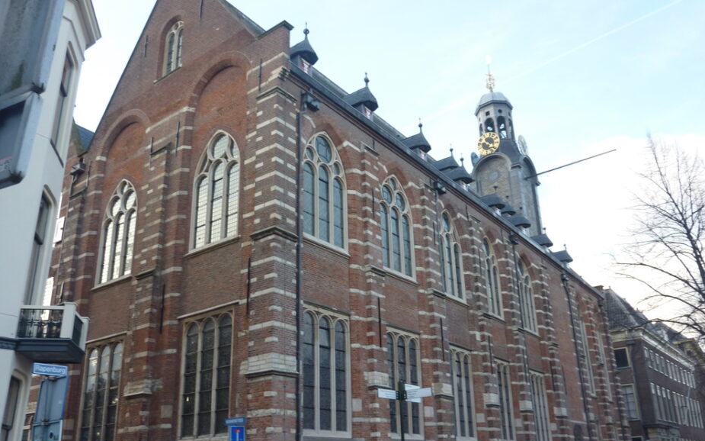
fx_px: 596
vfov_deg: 40.5
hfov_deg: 61.2
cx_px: 355
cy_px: 255
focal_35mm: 31
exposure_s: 1/60
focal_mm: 4.7
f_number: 3.4
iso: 80
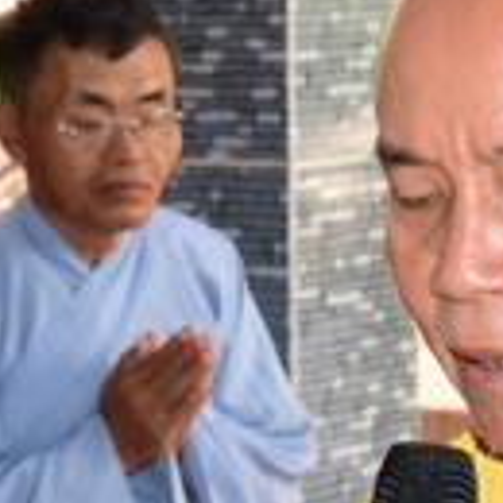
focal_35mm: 233
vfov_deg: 7.5
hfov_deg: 7.5
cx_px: -46
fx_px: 3830
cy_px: 449
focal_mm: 55
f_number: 5.6
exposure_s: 1/60
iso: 640
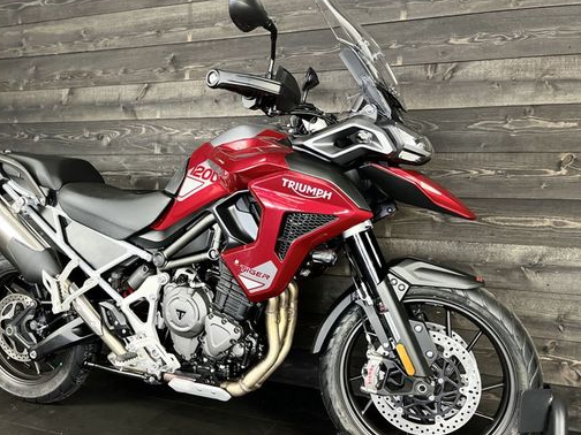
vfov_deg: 42.9
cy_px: 244
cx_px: 248
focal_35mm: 33
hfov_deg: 55.1
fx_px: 554
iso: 320
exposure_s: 1/50
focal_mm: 5.1
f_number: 1.6
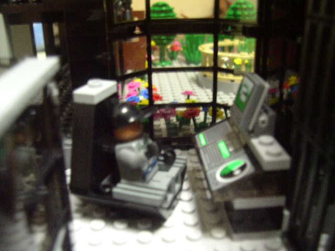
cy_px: 126
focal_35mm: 38
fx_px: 368
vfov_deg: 37.7
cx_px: 168
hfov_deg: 49.0
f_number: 2.8
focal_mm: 8
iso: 400
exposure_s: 1/2.4
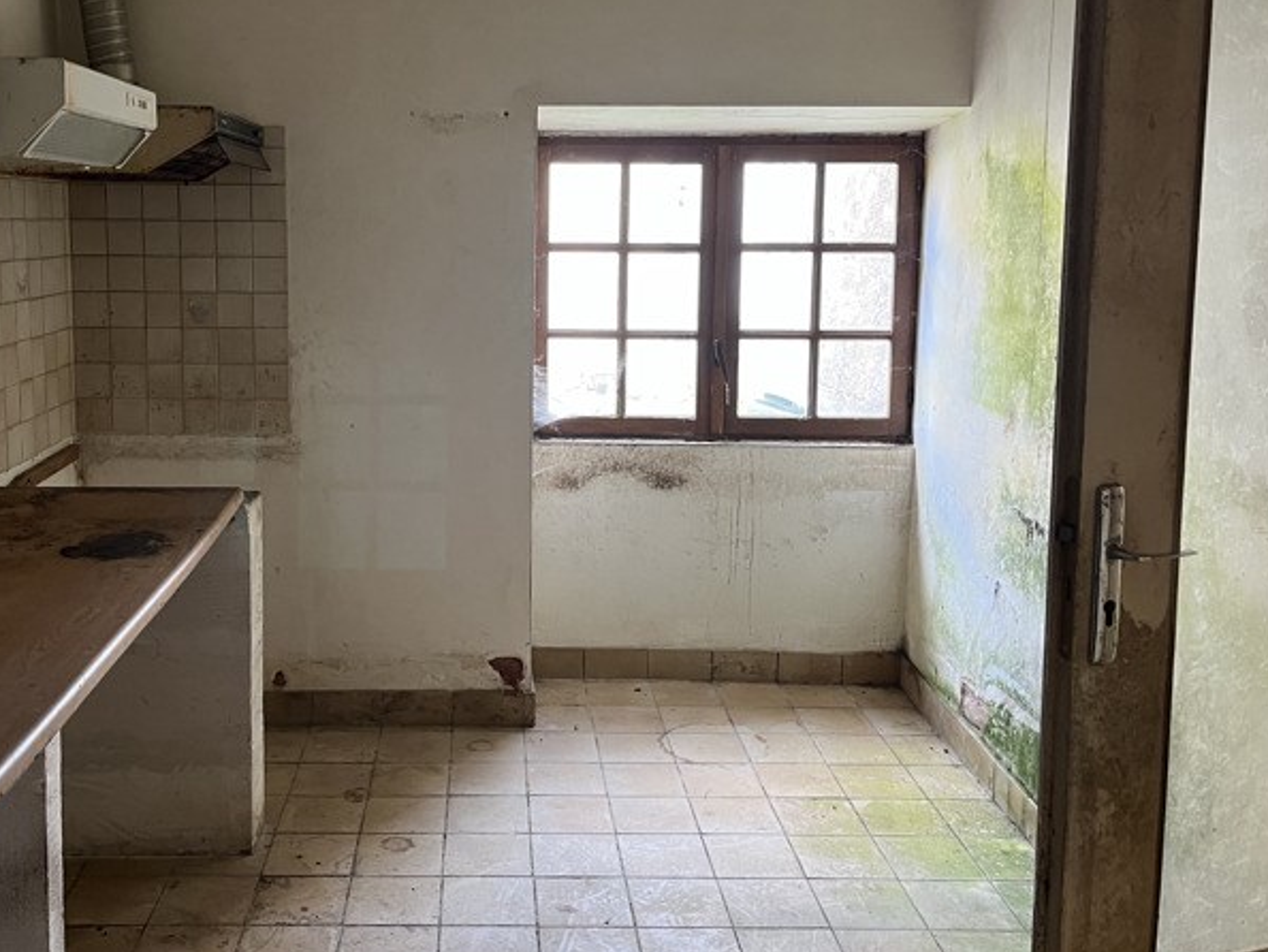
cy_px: 356
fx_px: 1283
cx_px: 493
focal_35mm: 35
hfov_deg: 52.2
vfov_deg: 40.4
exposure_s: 1/76
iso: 125
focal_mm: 5.1
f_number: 1.6
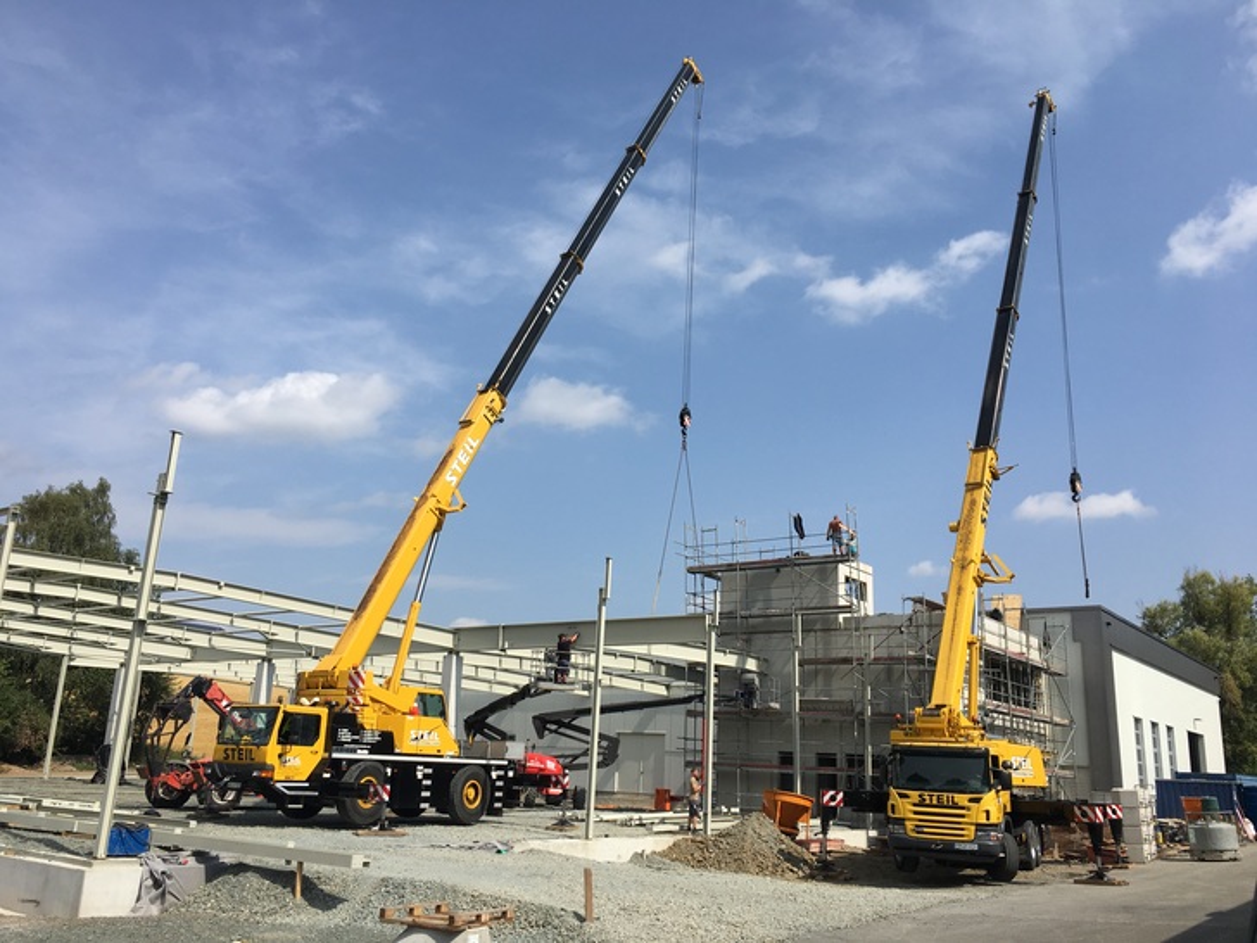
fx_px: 1053
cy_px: 472
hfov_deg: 61.7
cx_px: 628
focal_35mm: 29
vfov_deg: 48.2
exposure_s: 1/1923
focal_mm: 4.15
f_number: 2.2
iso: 25
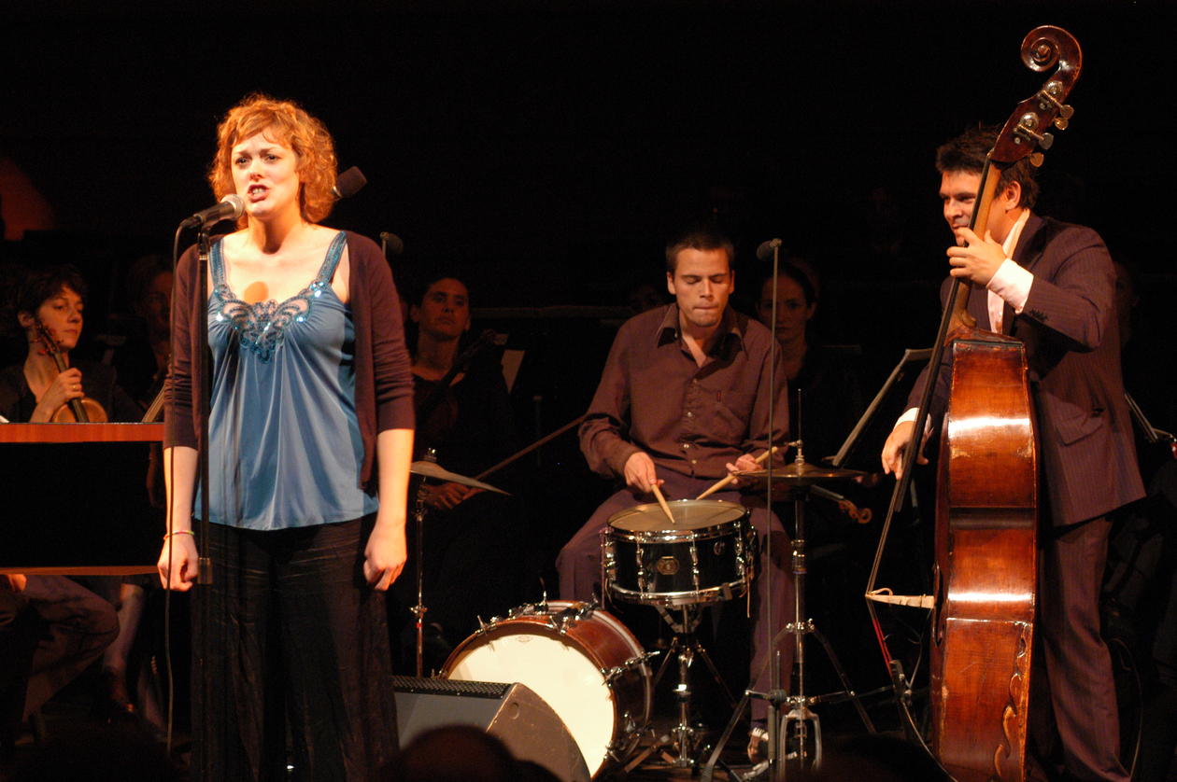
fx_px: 4900
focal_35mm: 150
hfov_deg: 13.7
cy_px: 391
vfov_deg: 9.1
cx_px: 588
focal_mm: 100
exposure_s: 1/50
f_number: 4
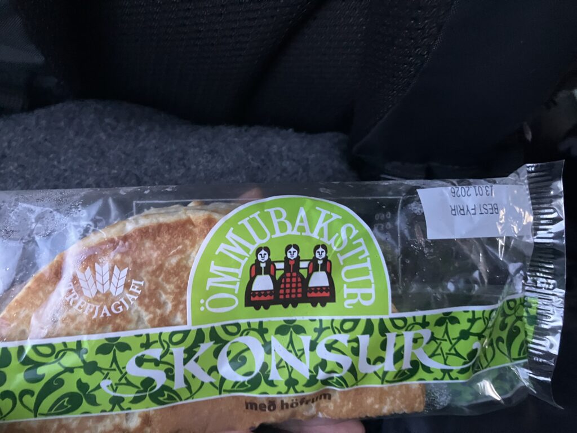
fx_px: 467
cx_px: 288
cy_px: 216
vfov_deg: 49.7
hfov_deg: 63.4
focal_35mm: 28
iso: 640
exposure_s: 1/30
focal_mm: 3.99
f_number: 1.8
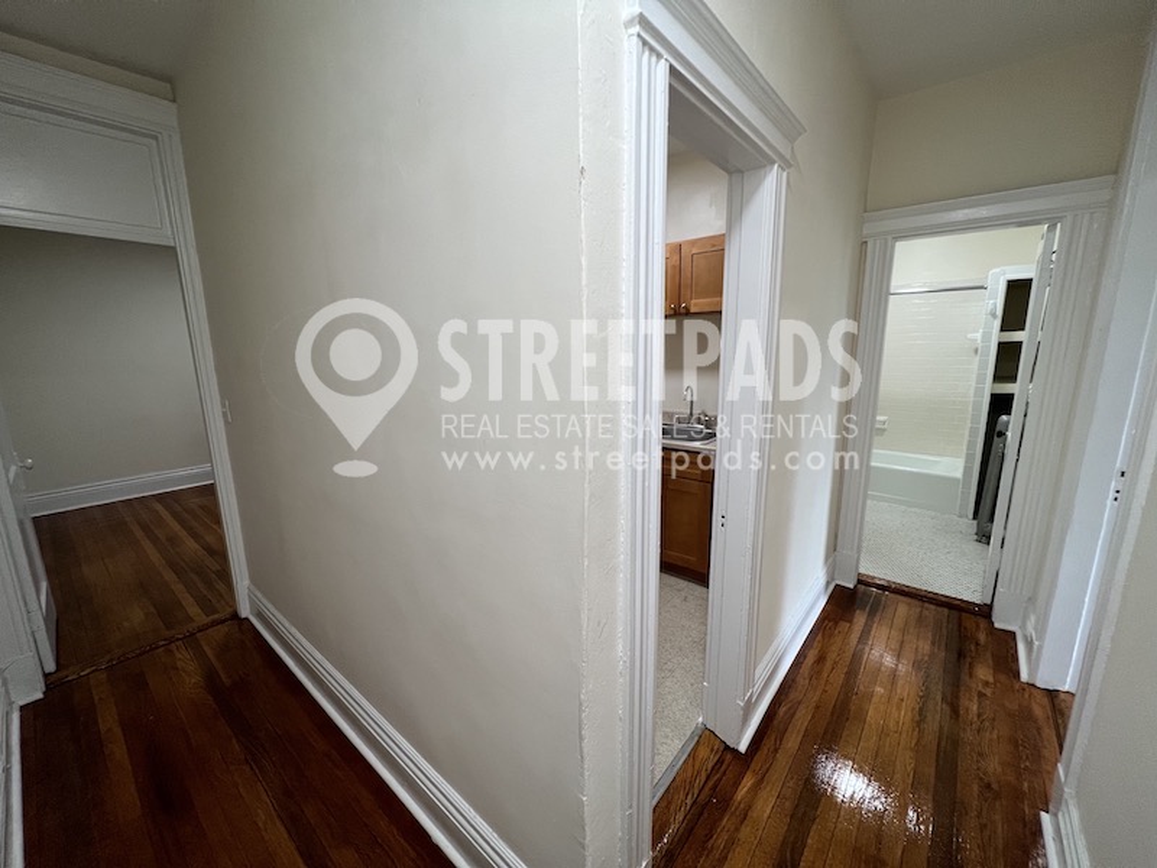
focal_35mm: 13
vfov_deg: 89.9
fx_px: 435
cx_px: 578
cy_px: 434
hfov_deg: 106.2
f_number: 1.8
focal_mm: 1.57
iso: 200
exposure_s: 1/120
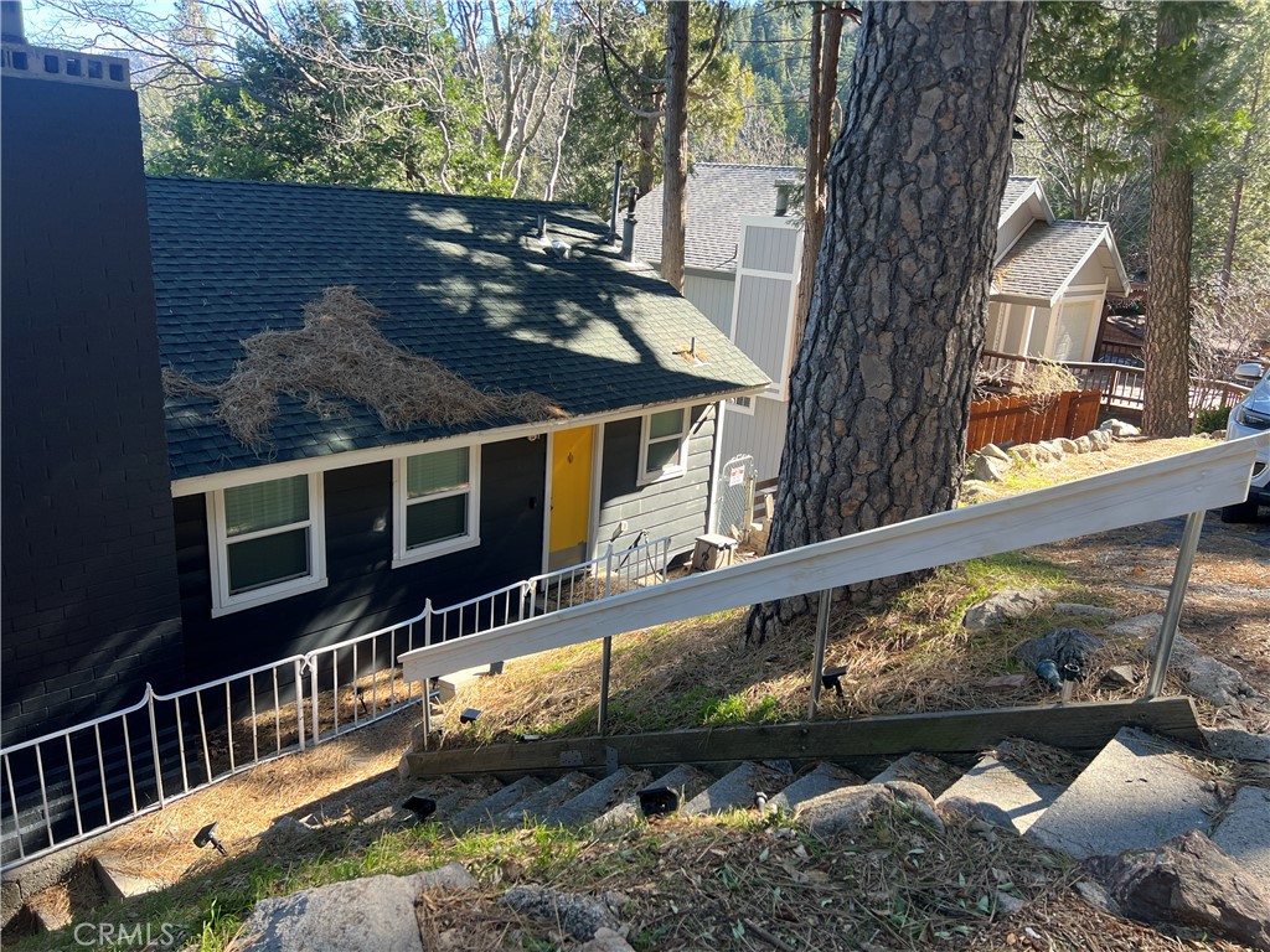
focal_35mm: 26
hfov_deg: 67.3
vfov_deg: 53.1
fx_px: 954
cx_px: 635
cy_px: 476
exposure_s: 1/297
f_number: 1.5
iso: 50
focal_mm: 5.7
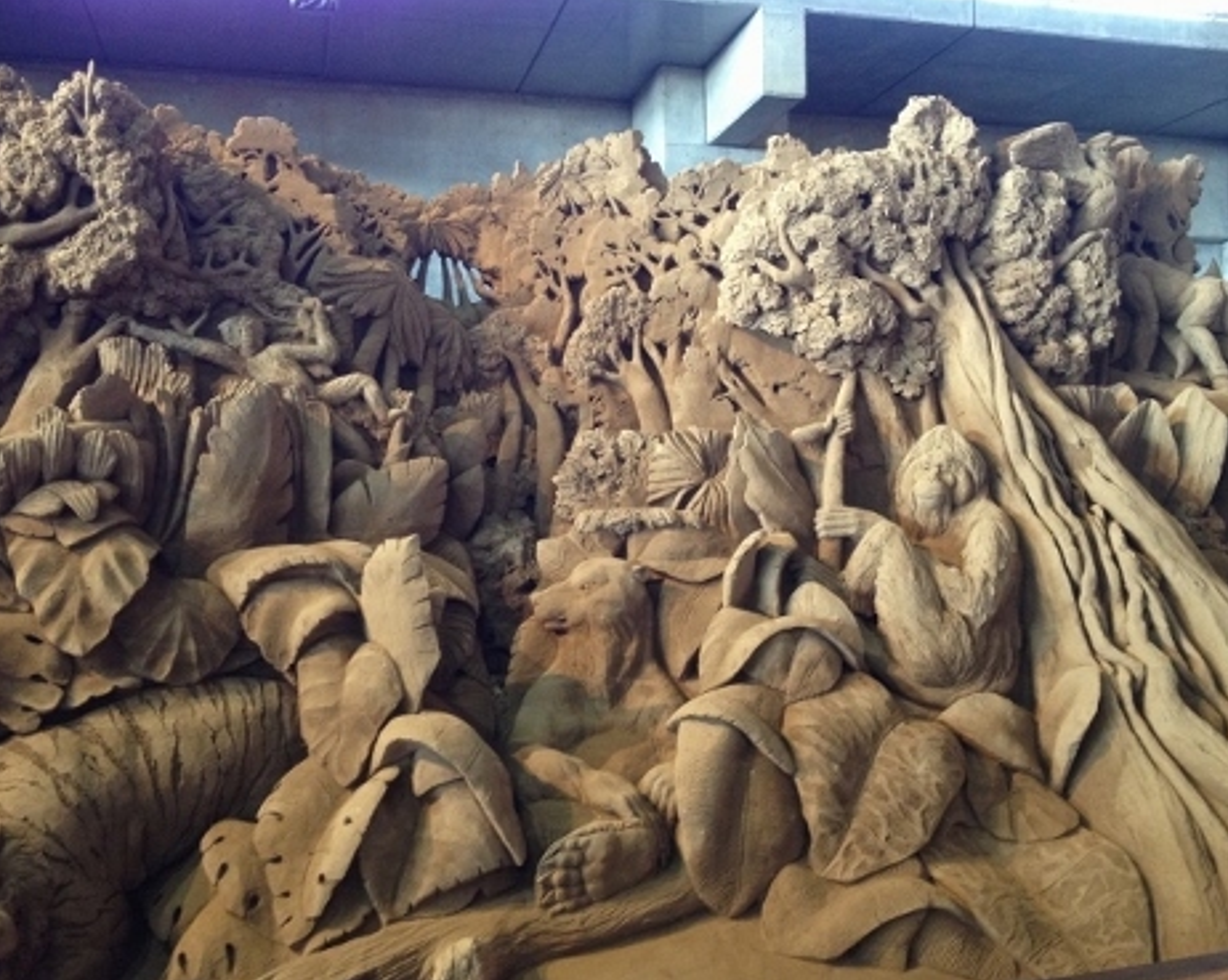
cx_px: 659
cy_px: 490
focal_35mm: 37
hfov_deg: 49.1
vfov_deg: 40.1
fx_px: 1344
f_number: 2.4
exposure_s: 1/20
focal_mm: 4.28
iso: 160
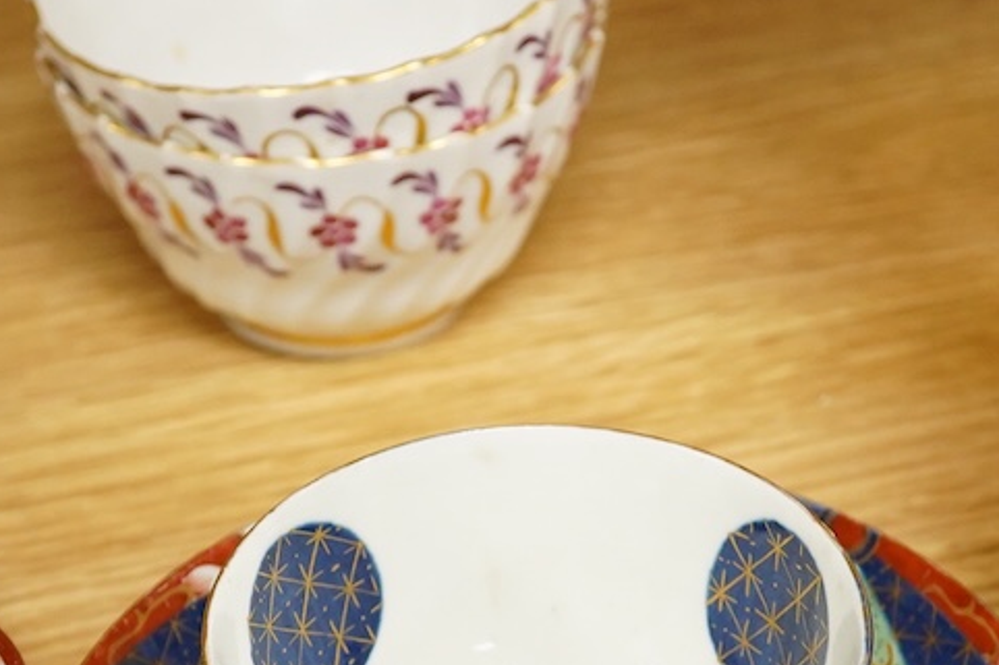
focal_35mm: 105
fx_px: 2913
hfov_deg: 19.5
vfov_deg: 12.9
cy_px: 592
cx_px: 540
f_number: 8
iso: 2500
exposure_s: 1/160
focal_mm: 30
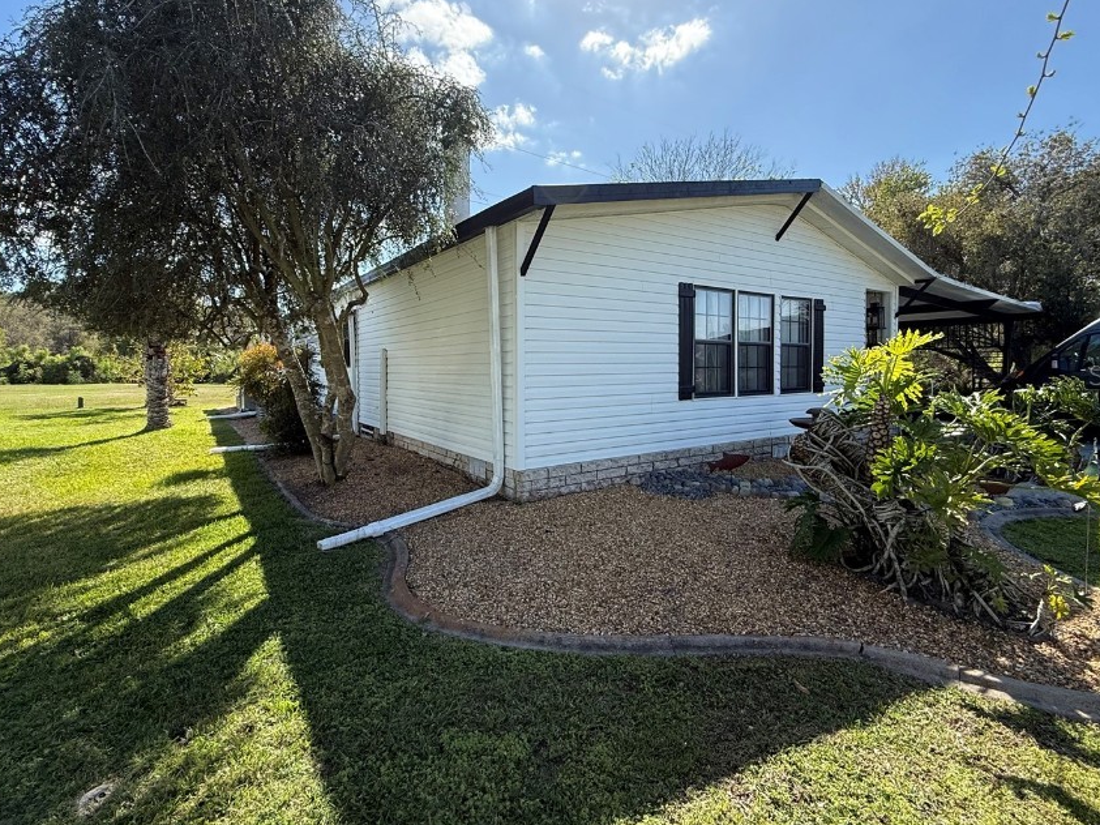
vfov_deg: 74.5
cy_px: 375
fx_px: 540
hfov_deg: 91.0
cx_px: 544
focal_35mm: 17
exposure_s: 1/1033
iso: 64
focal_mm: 2.22
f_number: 2.2
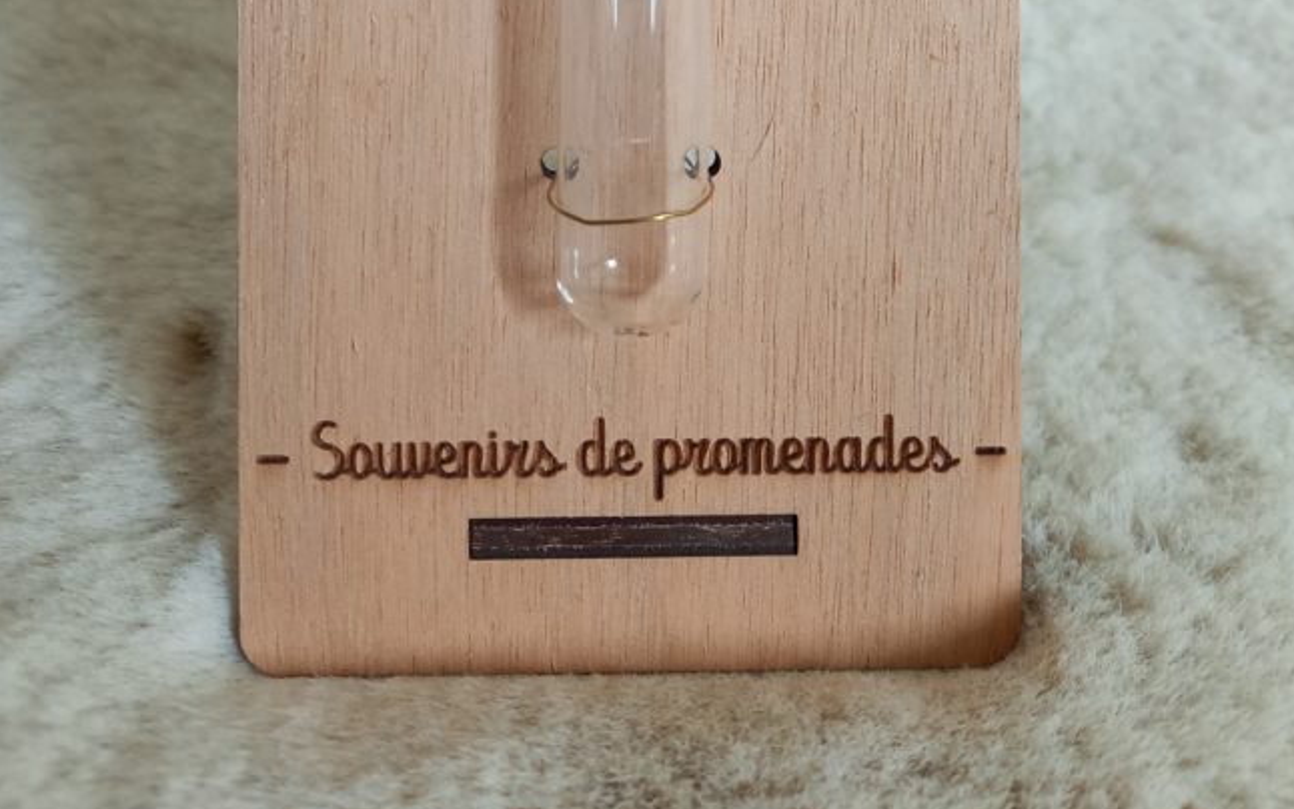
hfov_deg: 47.2
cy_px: -106
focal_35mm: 42
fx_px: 1481
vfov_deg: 27.6
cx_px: 637
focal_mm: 4.65
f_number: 1.8
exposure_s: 1/50
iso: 160
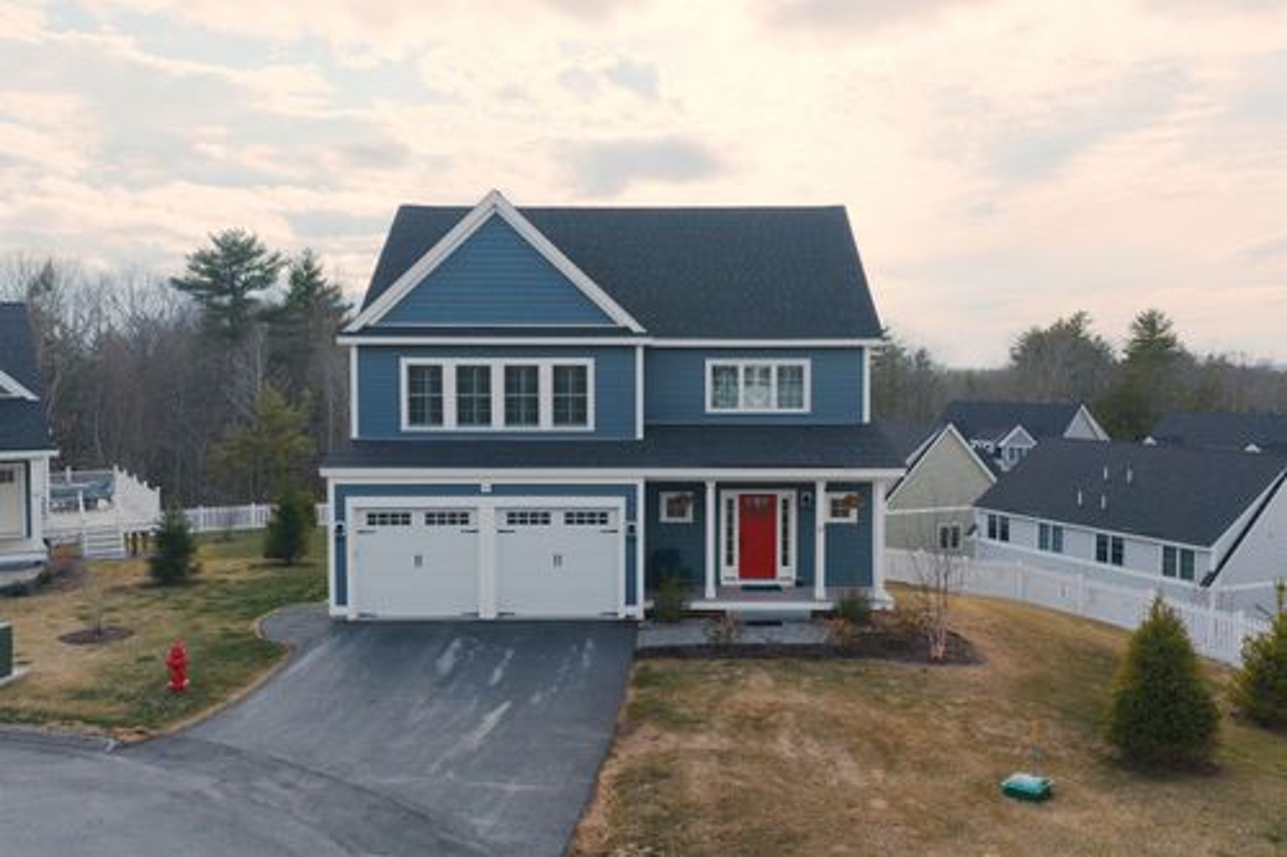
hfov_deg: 65.5
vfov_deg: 46.4
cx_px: 644
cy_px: 428
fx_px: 1001
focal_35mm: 28
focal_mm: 14.4
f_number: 2.8
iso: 400
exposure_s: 1/2500
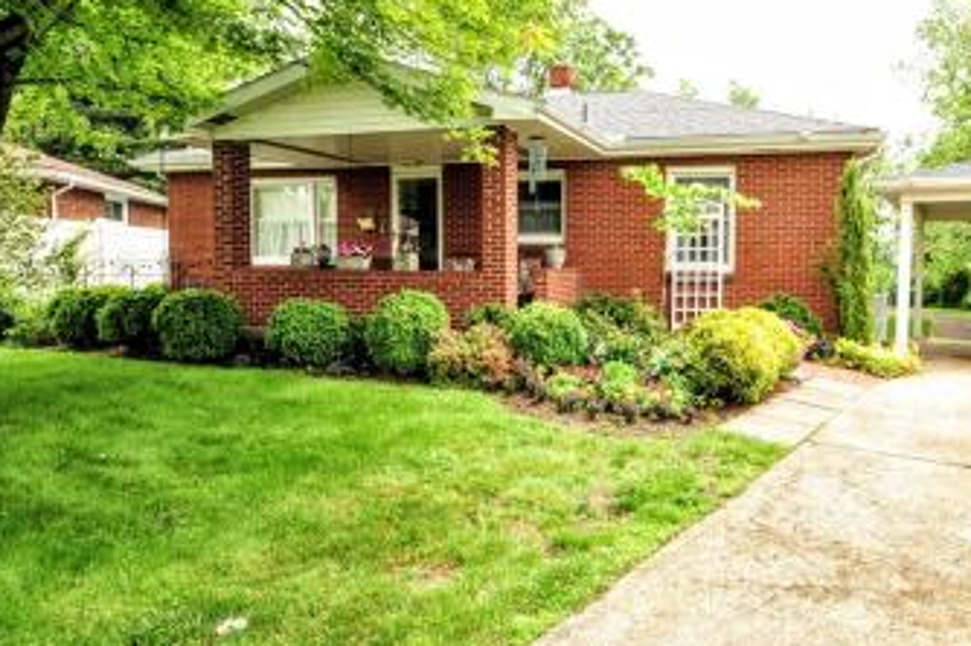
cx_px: 640
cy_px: 282
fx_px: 629
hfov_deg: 73.3
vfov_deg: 54.2
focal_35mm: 23
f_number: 8
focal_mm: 11.5
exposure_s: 1/200
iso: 400
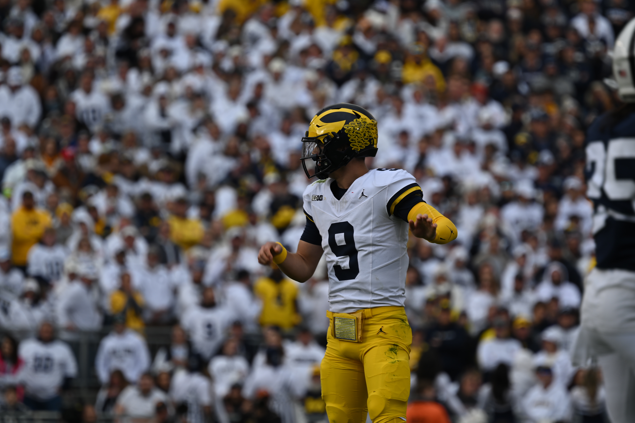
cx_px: 318
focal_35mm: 600
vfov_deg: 2.3
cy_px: 212
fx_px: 10580
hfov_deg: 3.4
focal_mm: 400
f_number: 5.6
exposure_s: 1/250
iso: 80
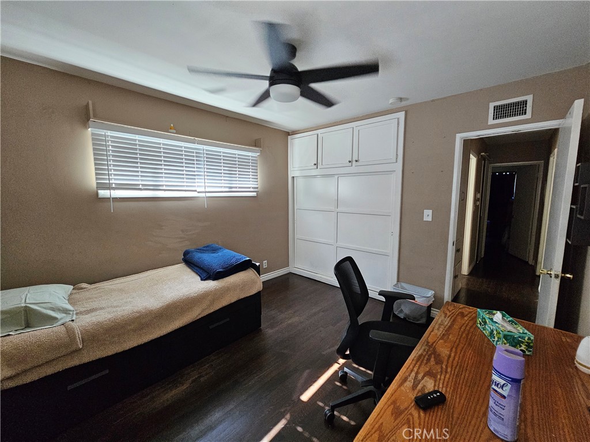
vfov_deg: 89.9
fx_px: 222
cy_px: 221
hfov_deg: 106.2
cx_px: 295
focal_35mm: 13
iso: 640
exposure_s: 1/100
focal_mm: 2.2
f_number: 2.2
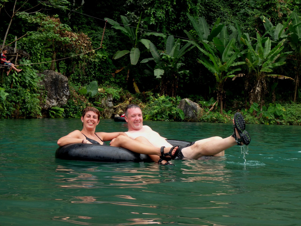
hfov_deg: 32.2
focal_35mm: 60
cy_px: 113
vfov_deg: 24.4
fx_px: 522
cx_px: 150
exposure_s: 1/125
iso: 125
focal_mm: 10.7
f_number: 5.3
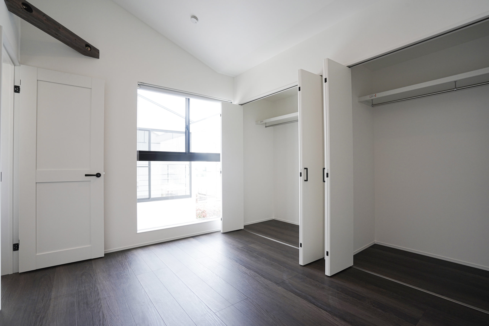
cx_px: 244
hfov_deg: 96.7
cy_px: 163
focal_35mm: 16
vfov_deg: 73.8
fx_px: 217
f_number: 8
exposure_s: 1/60
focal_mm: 16
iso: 500
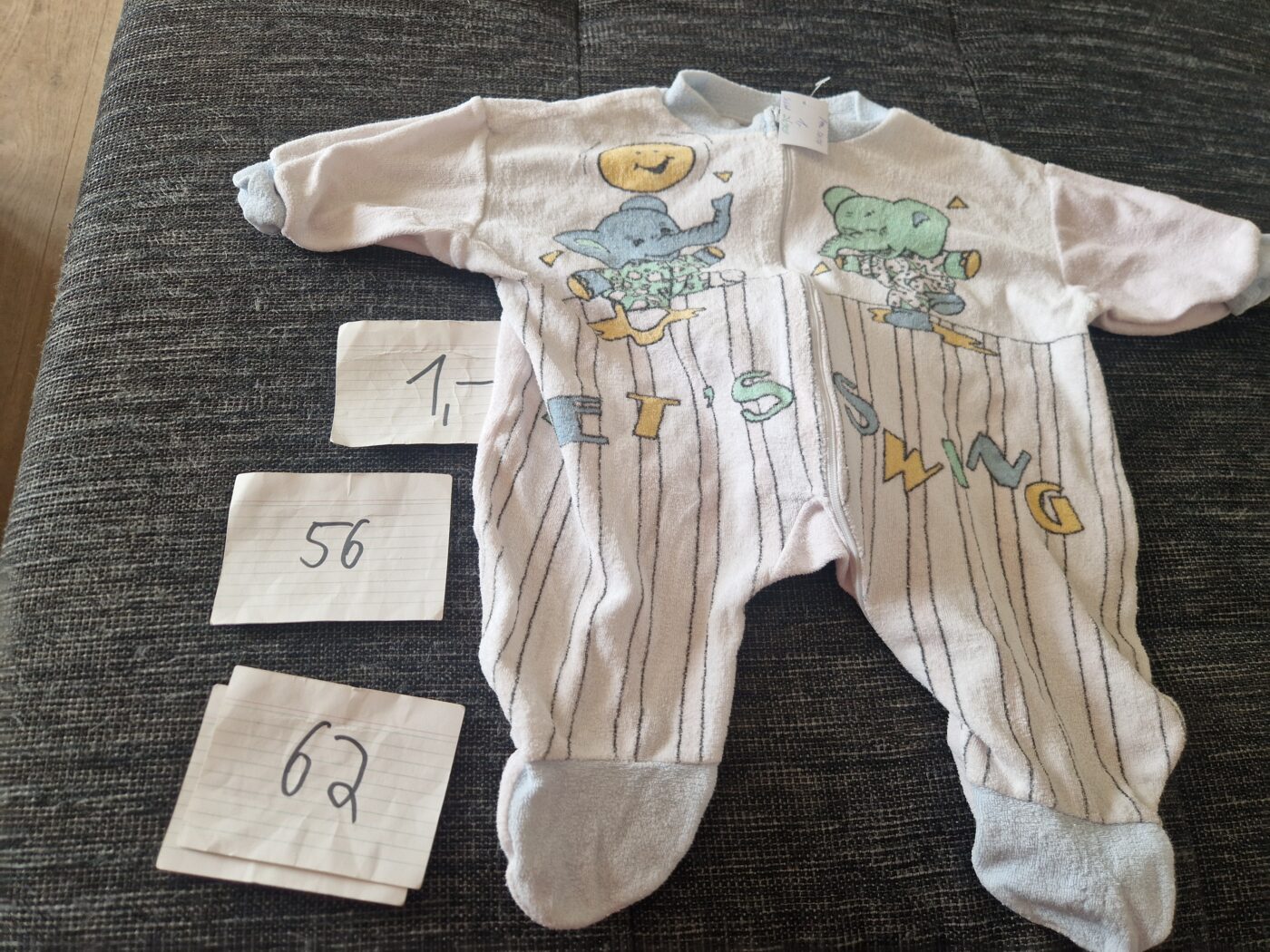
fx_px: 844
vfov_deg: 58.9
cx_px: 635
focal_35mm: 23
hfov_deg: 73.9
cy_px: 476
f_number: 1.8
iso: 50
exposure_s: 1/100
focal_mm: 5.4
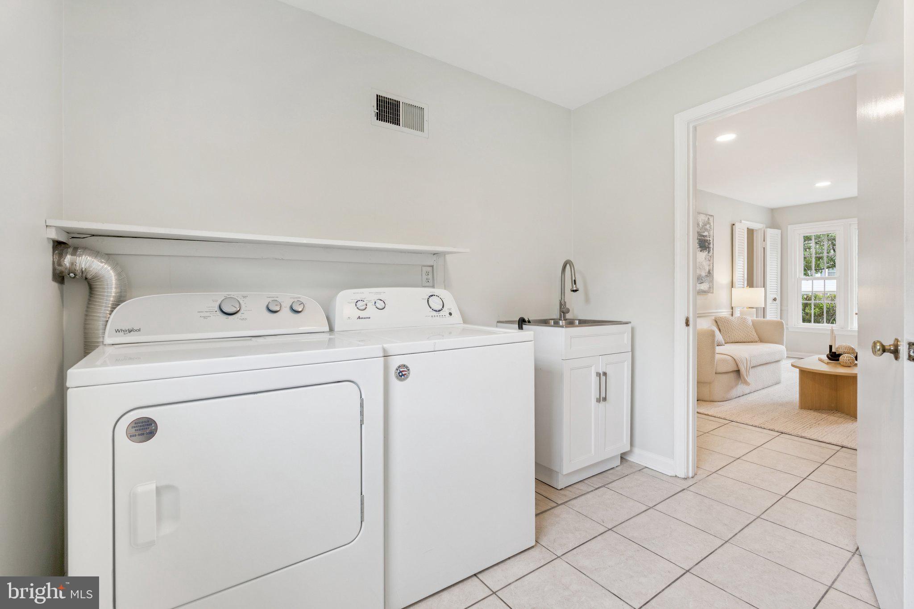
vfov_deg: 73.7
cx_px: 457
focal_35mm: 16
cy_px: 304
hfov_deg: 96.7
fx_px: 406
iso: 200
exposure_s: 1/20
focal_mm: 16
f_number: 7.1
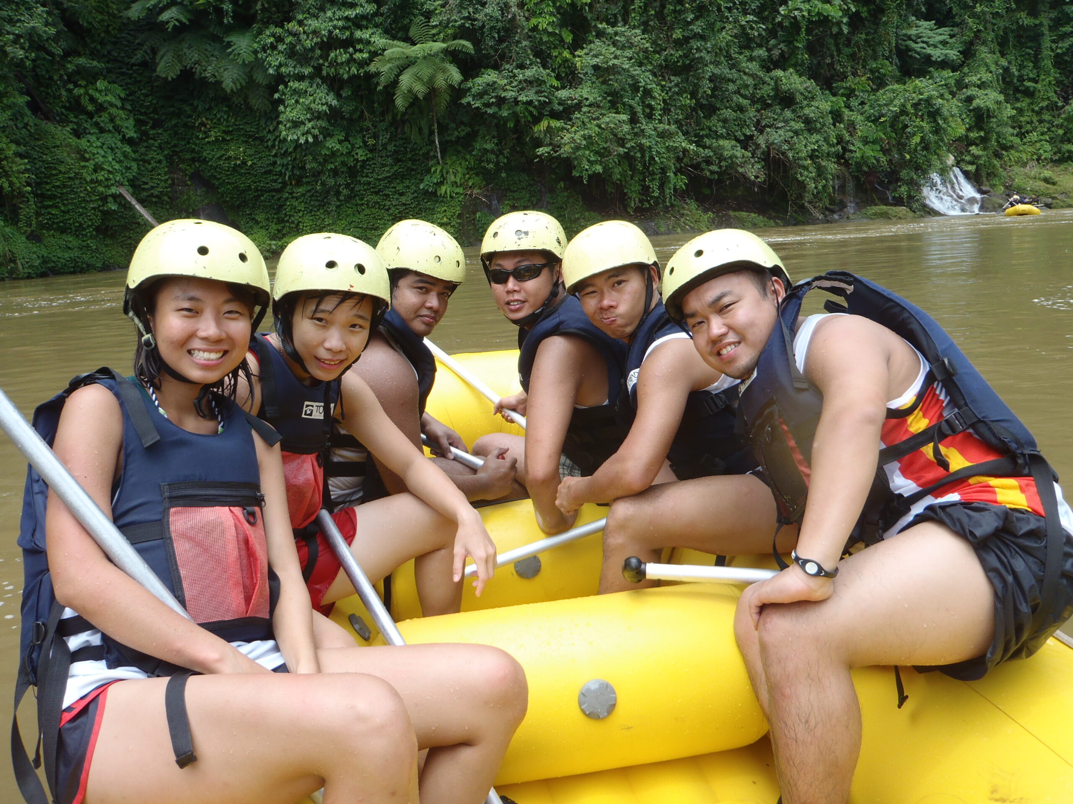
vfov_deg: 49.7
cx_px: 536
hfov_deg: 63.4
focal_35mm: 28
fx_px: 868
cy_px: 402
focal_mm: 5
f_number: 4
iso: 64
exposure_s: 1/200
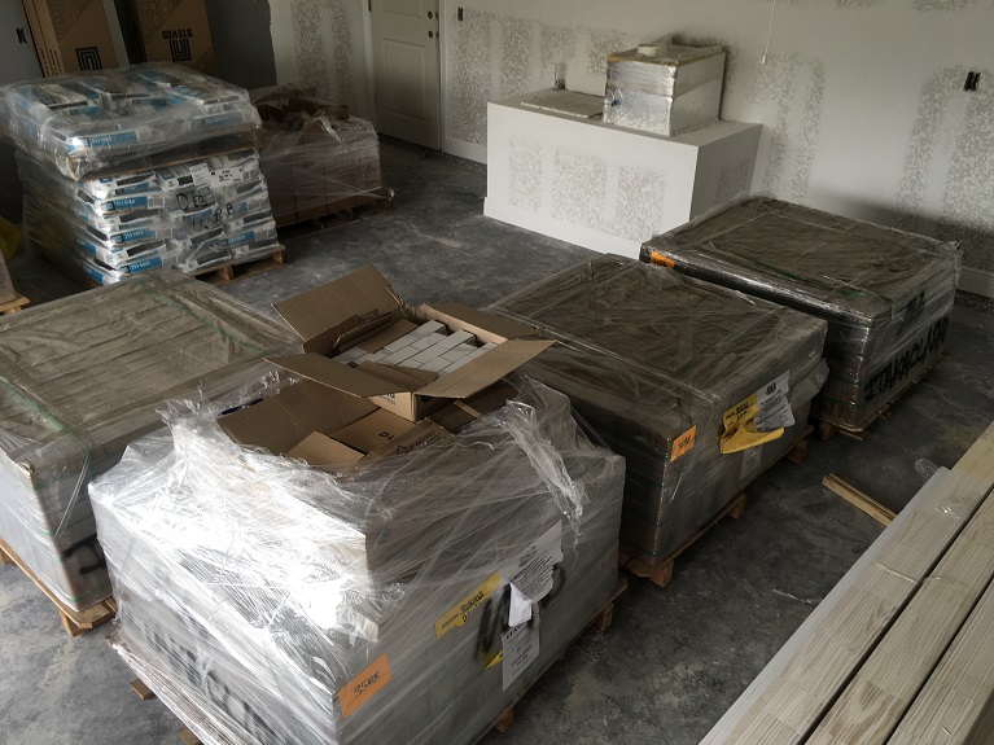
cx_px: 497
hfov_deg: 61.7
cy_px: 372
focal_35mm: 29
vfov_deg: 48.2
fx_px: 833
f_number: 2.2
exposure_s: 1/120
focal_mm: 4.15
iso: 32
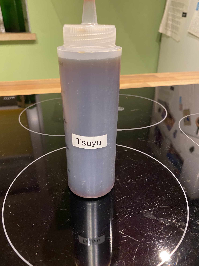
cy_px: 133
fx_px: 199
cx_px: 100
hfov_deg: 53.1
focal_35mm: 26
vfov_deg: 67.3
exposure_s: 1/33
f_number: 1.8
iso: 400
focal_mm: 4.25
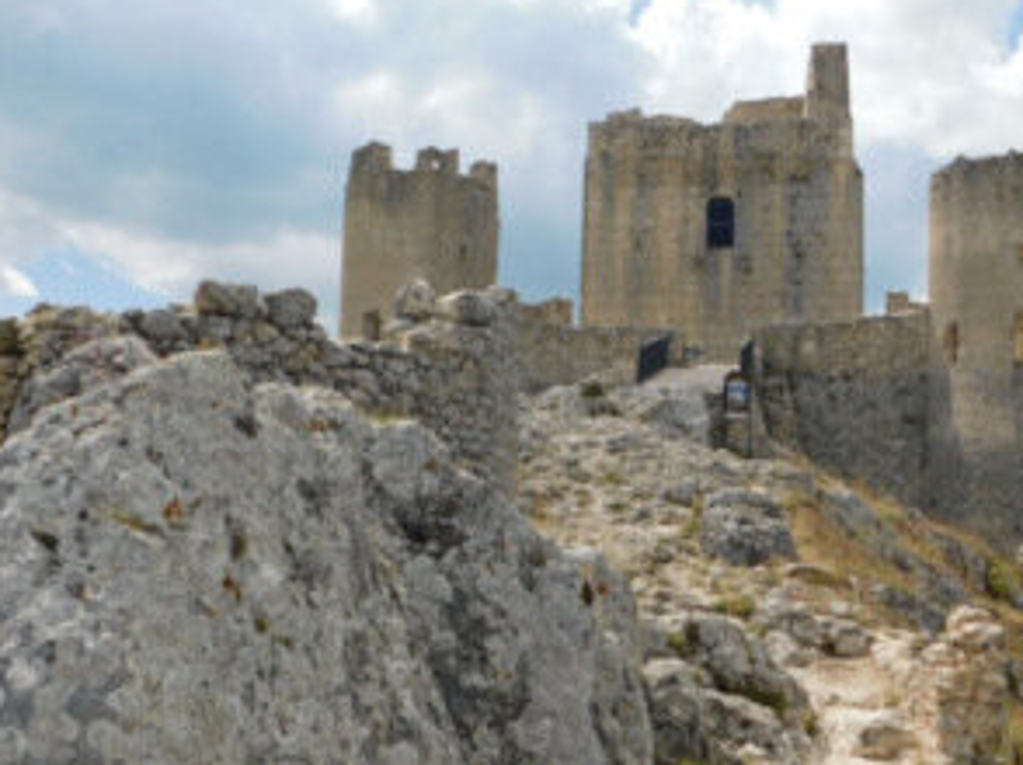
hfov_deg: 40.4
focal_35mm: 47
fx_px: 1388
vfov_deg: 30.8
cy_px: 400
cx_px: 560
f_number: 6
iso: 125
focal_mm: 4
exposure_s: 1/640
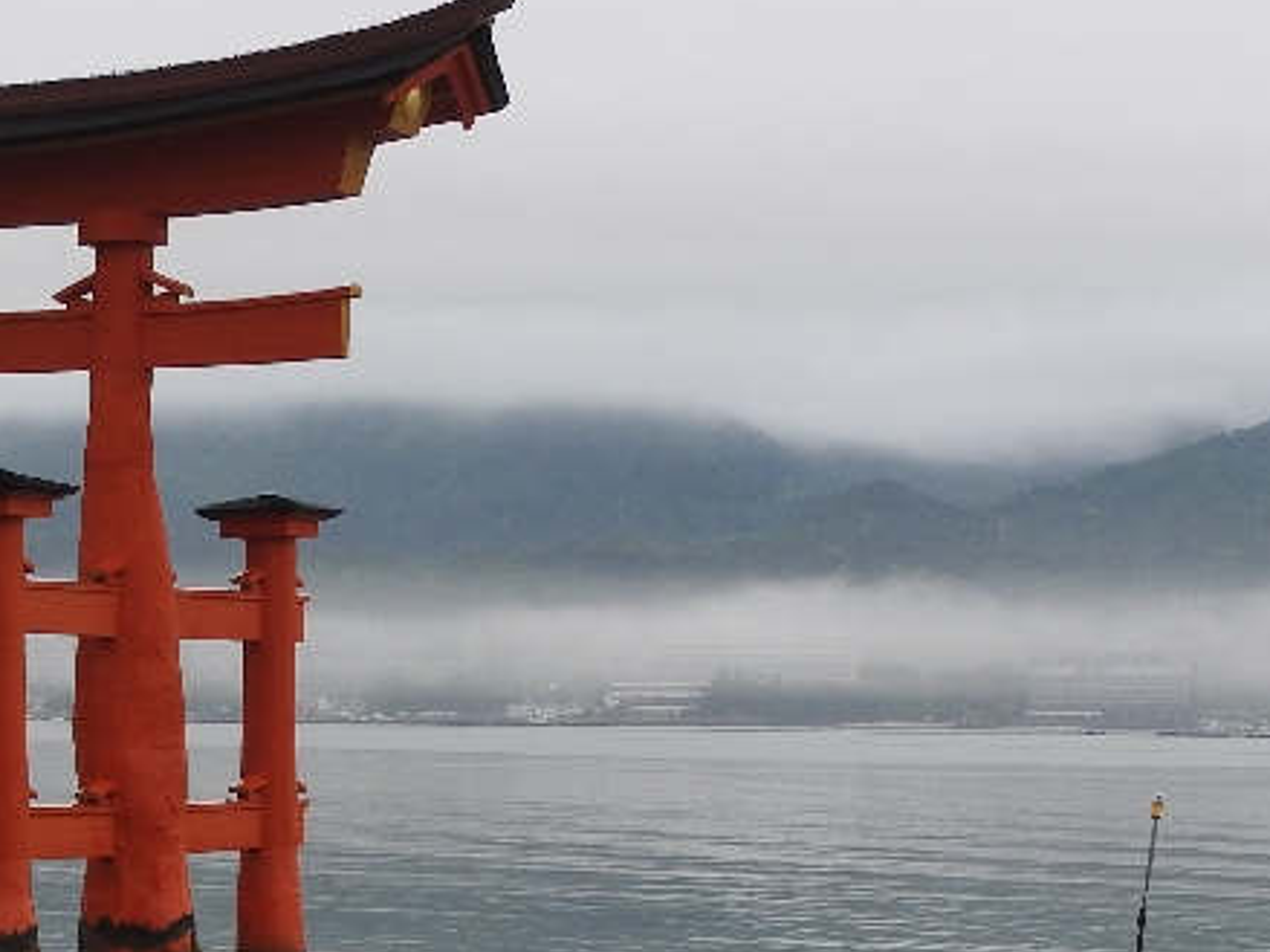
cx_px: -98
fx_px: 4511
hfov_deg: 15.6
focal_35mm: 123
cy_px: 871
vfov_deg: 12.0
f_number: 4
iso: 100
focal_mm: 8.1
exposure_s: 1/60
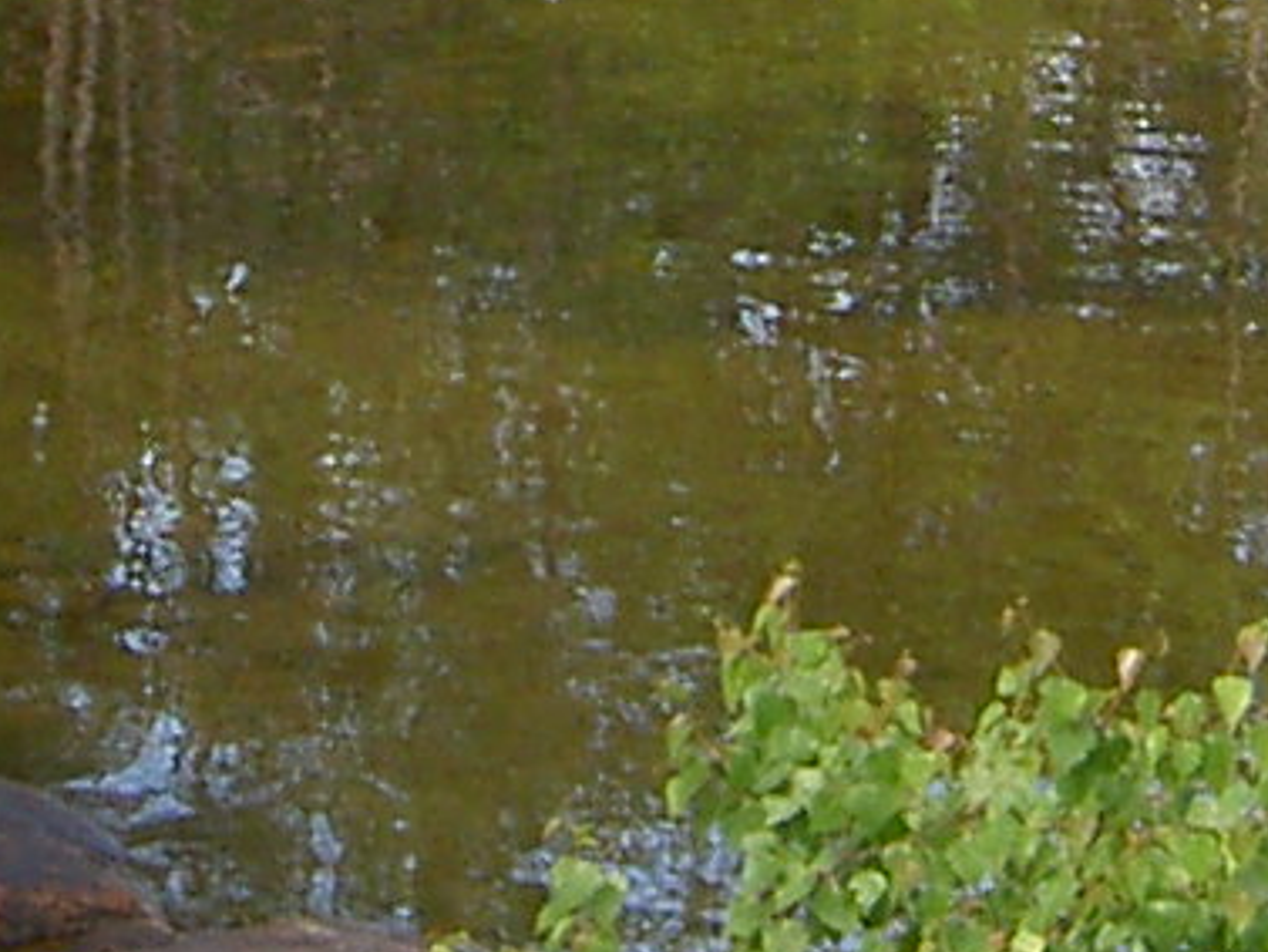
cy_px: -495
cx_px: 410
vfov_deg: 7.1
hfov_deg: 9.6
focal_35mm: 205
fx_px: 7512
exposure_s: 1/125
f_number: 4.7
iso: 100
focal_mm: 5.6
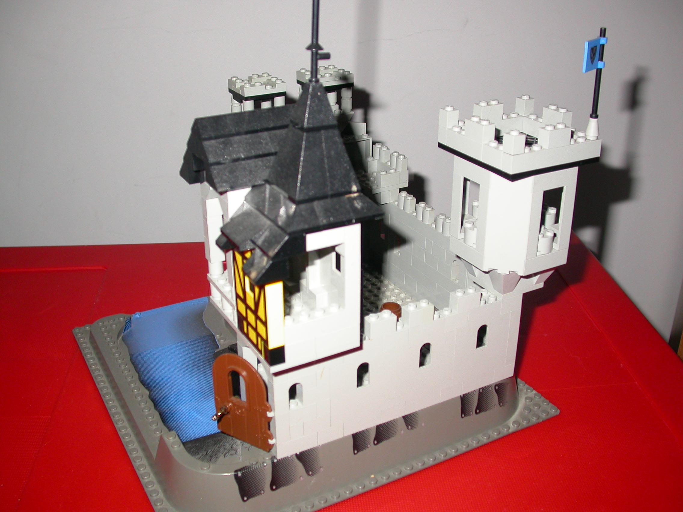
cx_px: 342
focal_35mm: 38
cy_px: 256
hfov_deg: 49.0
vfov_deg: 37.7
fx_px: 750
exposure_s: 1/60
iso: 100
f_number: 2.6
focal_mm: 8
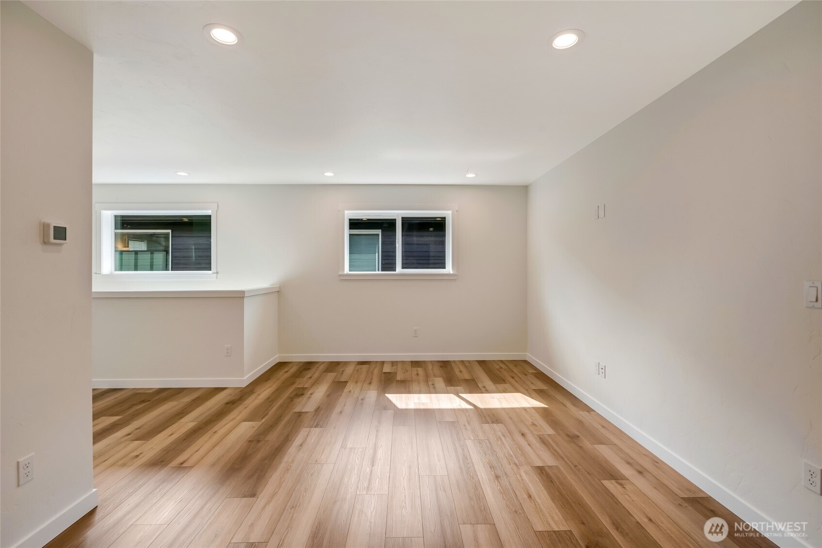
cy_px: 274
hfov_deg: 95.0
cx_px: 411
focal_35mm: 16
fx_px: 377
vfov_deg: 72.0
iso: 400
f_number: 9
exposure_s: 1/1250
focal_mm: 16.5
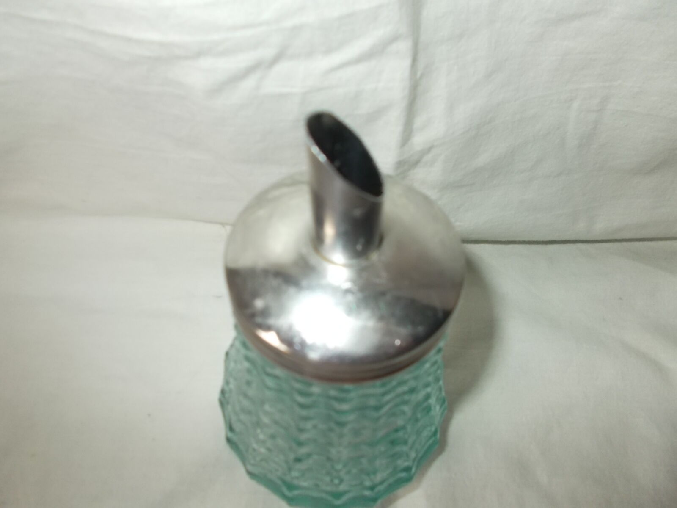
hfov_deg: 67.3
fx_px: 508
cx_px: 338
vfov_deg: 53.1
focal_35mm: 26
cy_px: 254
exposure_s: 1/25
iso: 200
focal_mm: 4.6
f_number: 3.2
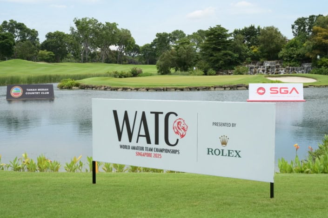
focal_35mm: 48
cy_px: 109
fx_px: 437
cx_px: 164
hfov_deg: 41.1
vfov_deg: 28.1
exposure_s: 1/320
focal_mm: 48
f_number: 13
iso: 400
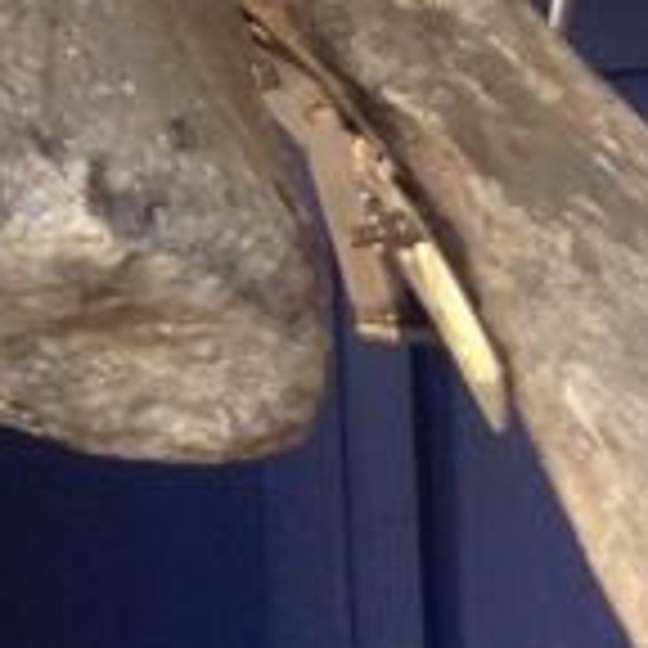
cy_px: 1377
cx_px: 1282
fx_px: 4278
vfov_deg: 8.2
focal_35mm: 202
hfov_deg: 8.3
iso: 50
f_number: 2.4
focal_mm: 4.12
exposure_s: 1/40
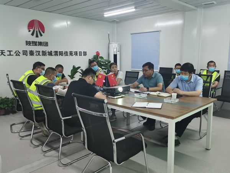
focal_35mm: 31
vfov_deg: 45.4
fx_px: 206
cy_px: 86
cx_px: 115
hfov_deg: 58.4
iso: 400
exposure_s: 1/25
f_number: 1.8
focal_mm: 5.58
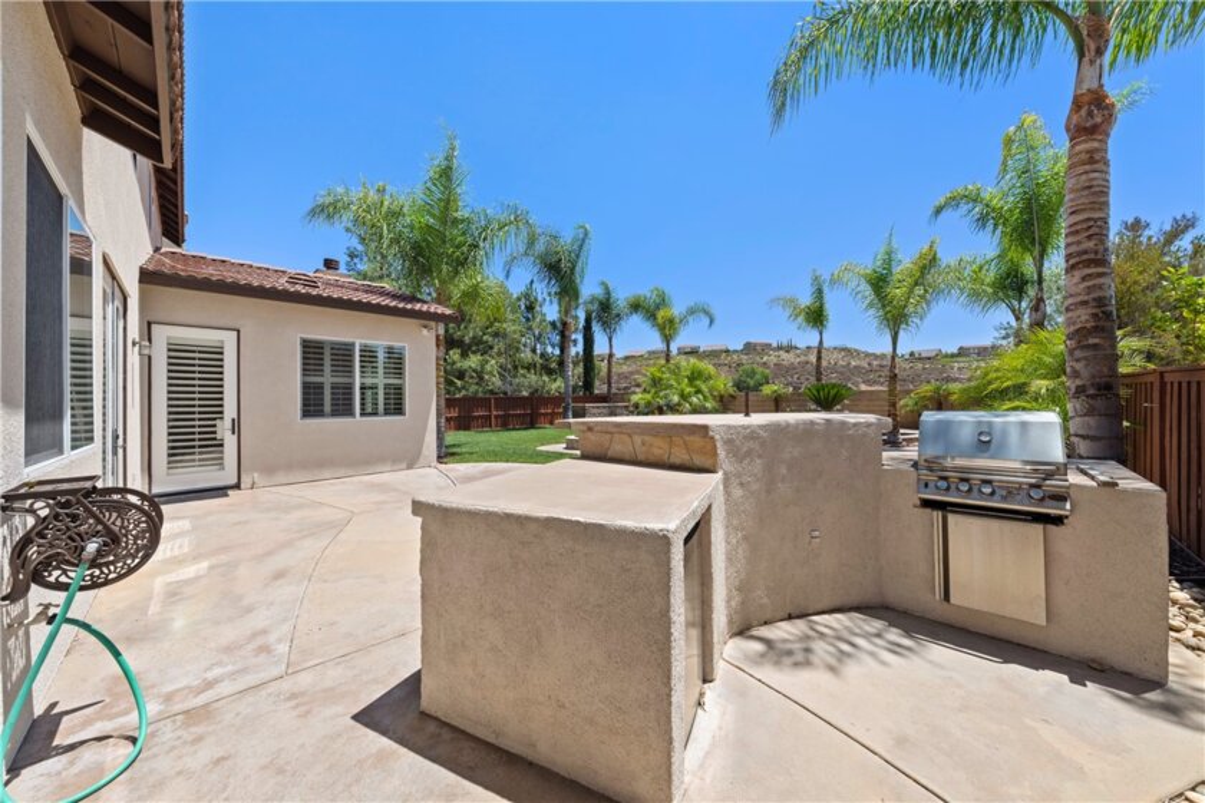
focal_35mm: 12
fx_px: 402
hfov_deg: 112.6
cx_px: 602
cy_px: 402
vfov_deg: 90.0
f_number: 7.1
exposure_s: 1/500
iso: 160
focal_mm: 12
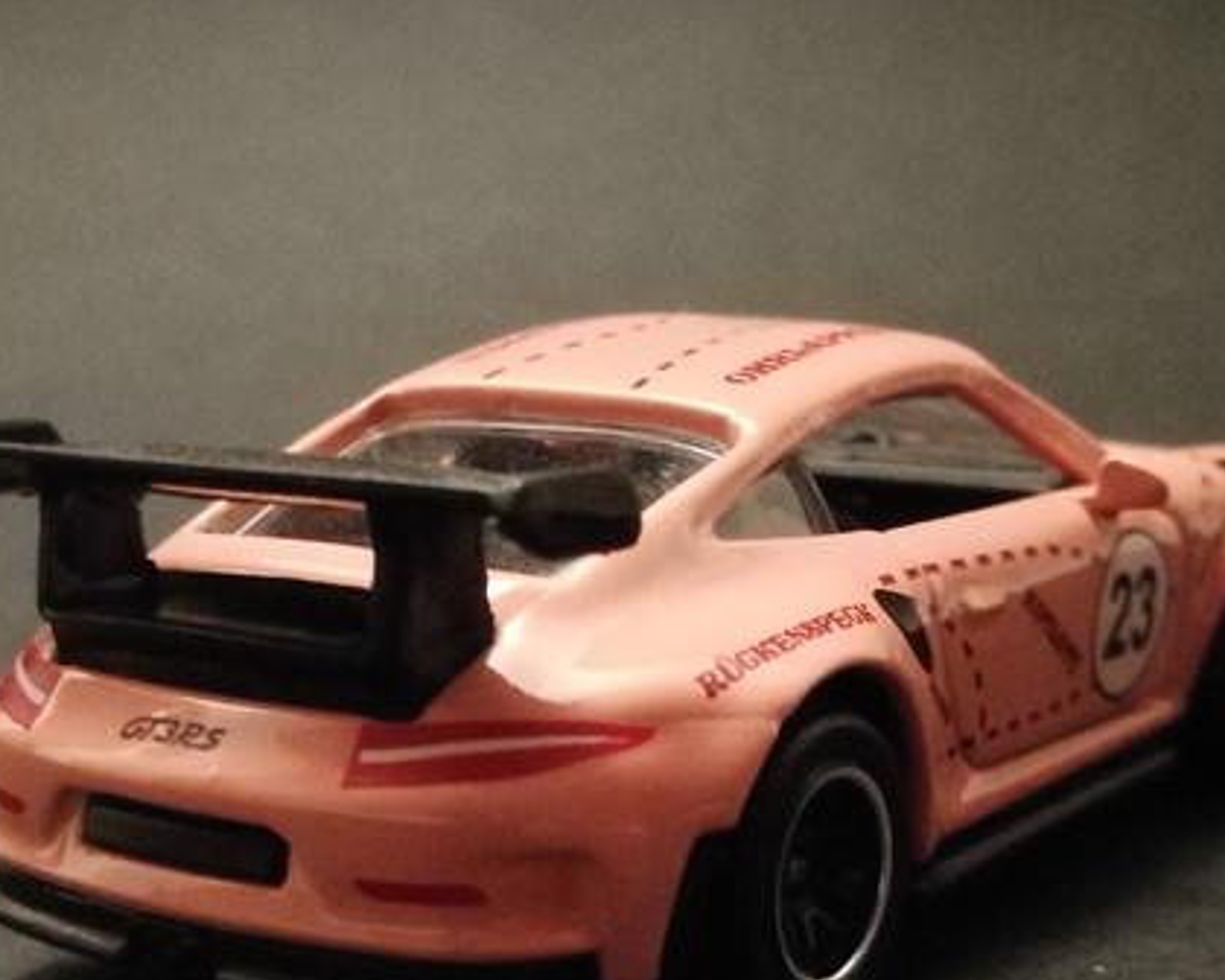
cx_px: 634
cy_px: 627
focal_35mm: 67
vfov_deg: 22.7
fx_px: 2429
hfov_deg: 28.3
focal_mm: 3.95
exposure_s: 1/16.7
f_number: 2.2
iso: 3200
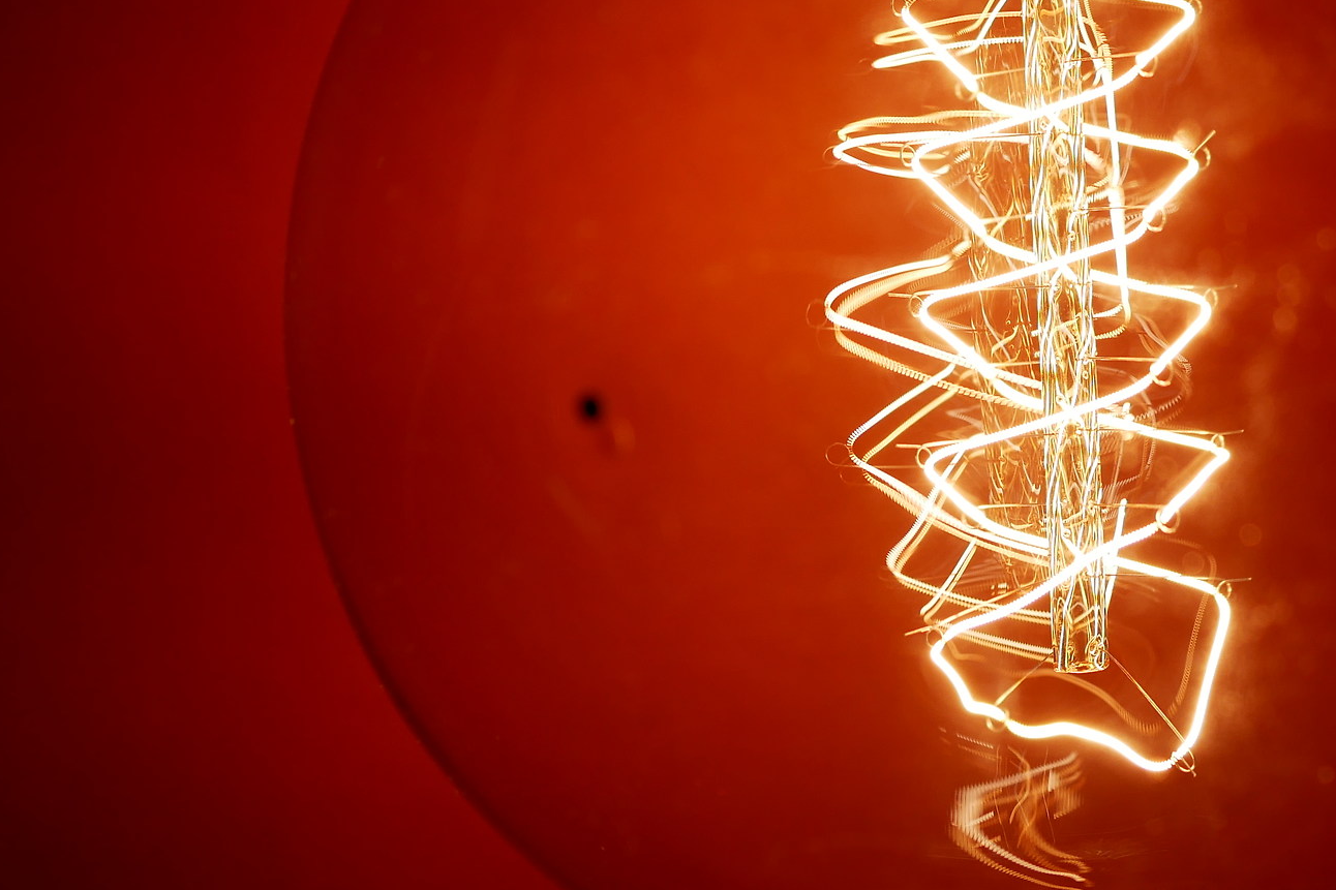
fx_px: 4304
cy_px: 202
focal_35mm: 116
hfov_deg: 17.5
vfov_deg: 11.8
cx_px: 1045
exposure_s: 1/500
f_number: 3.2
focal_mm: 30
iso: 200
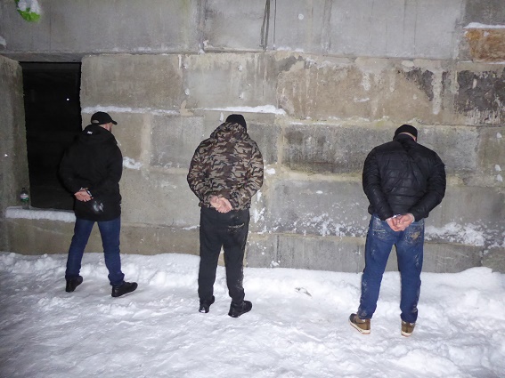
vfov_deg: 56.8
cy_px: 189
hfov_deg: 71.6
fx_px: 350
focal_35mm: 24
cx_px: 252
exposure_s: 1/60
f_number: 3.3
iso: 1000
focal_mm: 4.3
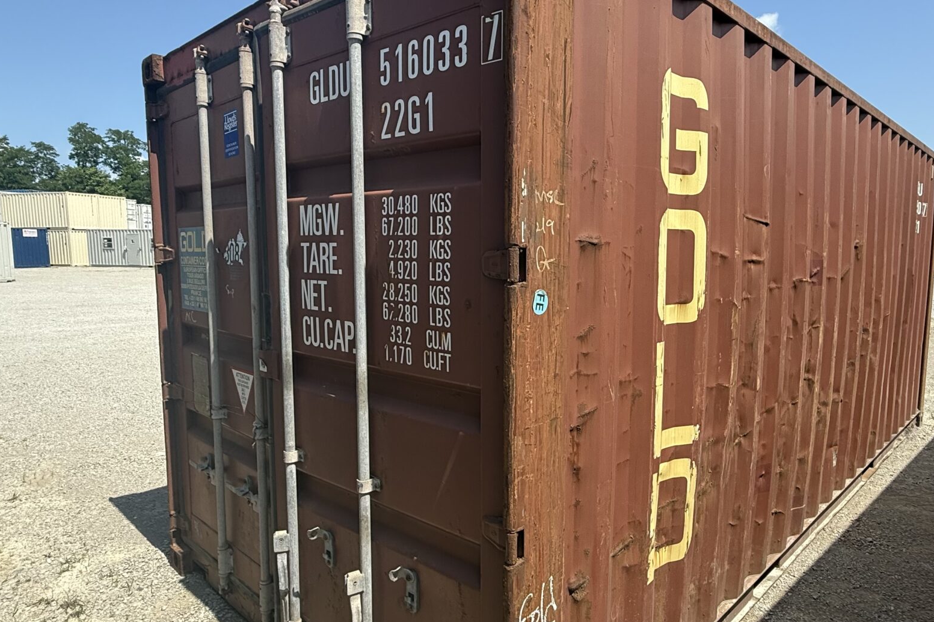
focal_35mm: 24
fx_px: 623
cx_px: 503
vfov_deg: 53.1
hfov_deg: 73.6
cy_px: 317
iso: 50
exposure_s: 1/901
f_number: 2.2
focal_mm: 2.22
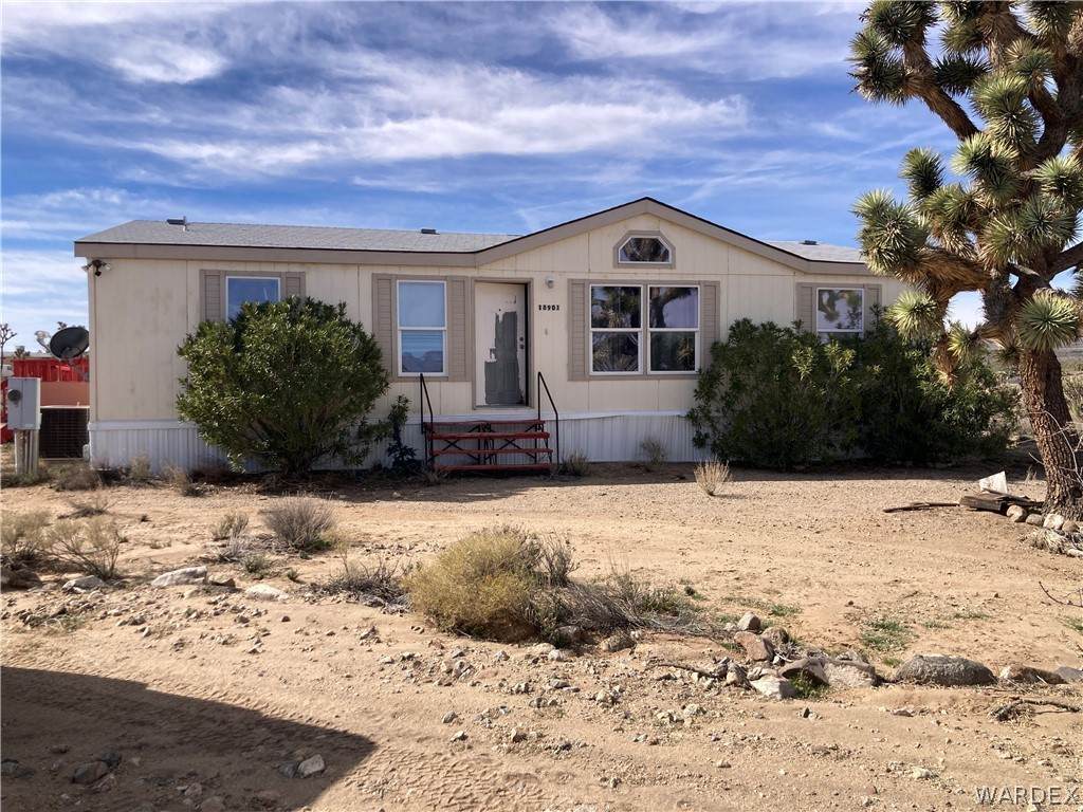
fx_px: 876
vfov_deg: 49.7
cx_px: 542
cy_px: 406
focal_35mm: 28
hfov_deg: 63.4
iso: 20
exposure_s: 1/2433
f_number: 1.8
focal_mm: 3.99
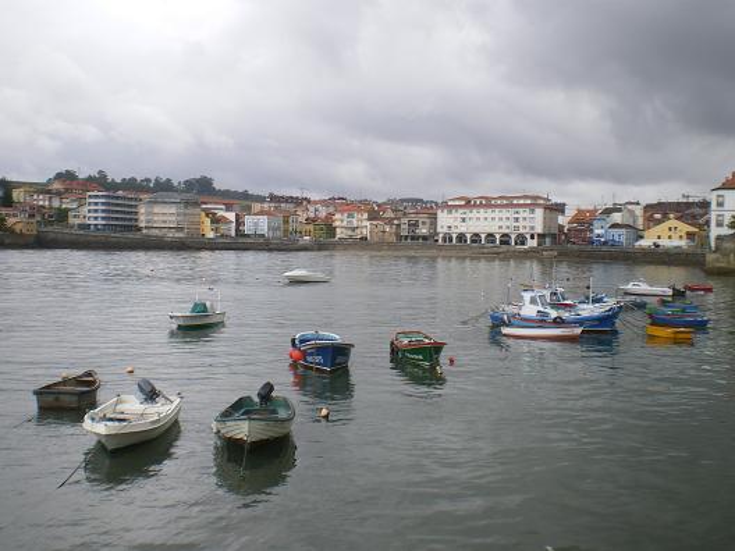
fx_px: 807
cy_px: 276
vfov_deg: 37.7
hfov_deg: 49.0
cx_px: 368
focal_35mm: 38
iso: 64
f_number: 4.6
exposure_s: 1/200
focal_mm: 6.3
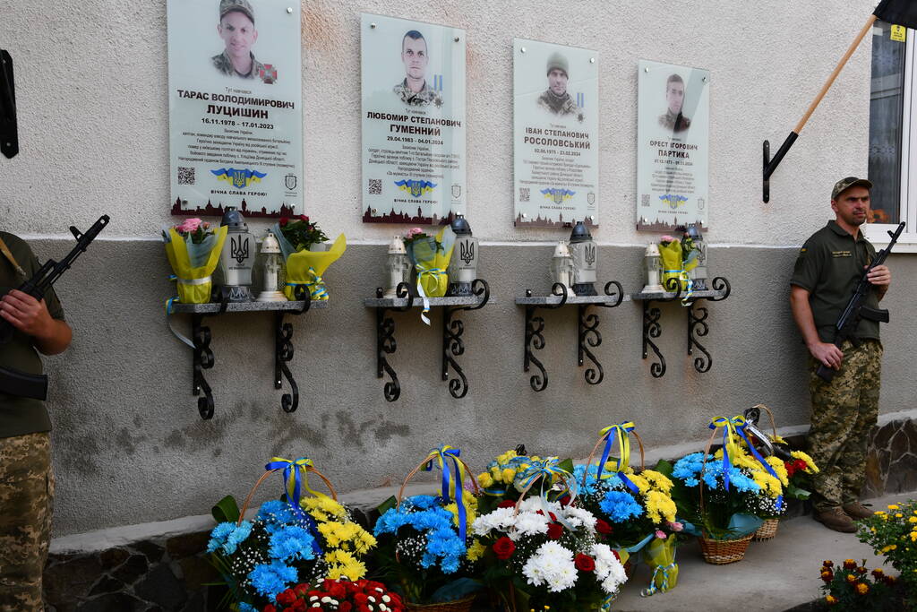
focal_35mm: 39
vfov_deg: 34.2
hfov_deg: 49.5
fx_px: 993
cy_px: 306
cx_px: 458
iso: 140
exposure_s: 1/250
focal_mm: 26
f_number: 8
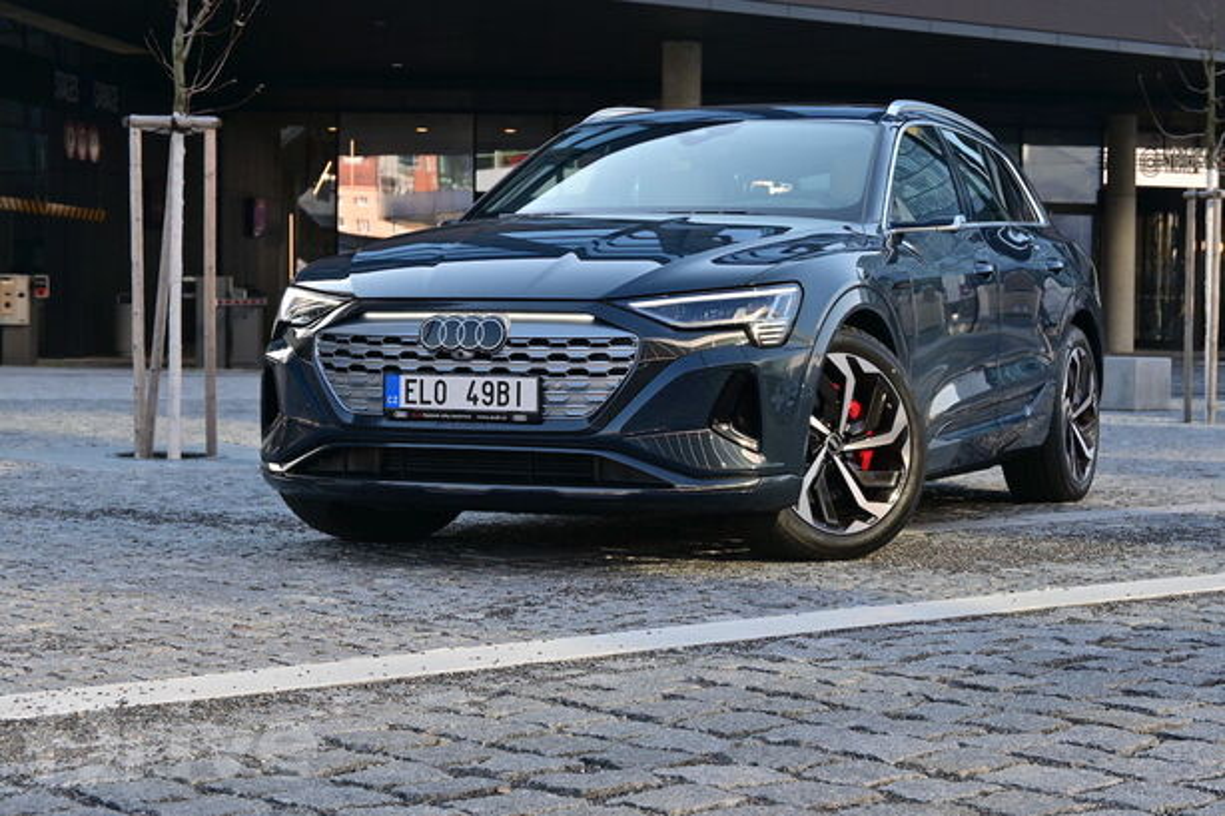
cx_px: 612
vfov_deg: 18.2
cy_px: 408
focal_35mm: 75
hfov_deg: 27.0
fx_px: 2551
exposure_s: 1/160
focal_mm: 50
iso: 100
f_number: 6.3
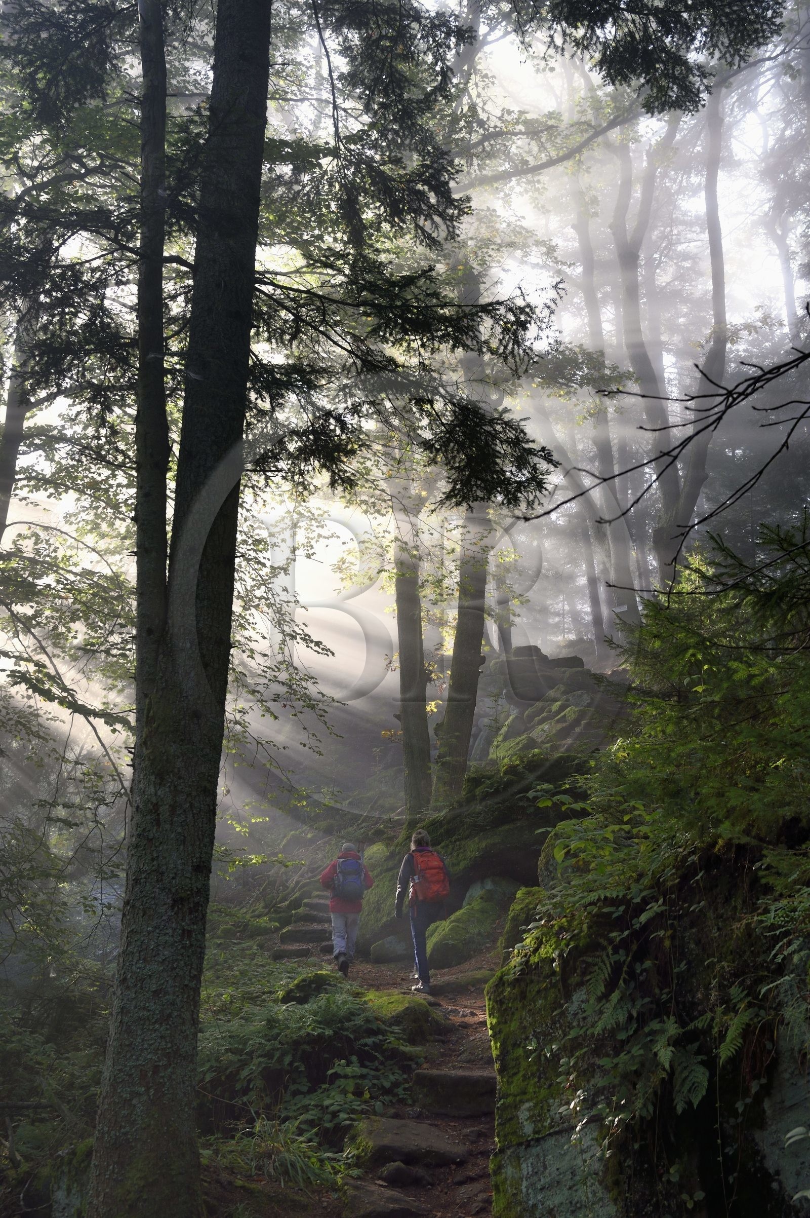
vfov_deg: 46.4
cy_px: 609
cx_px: 405
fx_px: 1419
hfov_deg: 31.9
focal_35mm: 42
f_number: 9
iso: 400
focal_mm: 42
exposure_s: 1/80
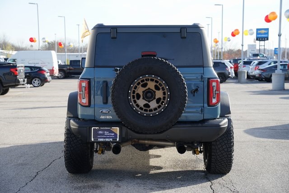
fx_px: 554
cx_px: 144
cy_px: 96
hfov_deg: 29.2
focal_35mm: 69
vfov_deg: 19.7
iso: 100
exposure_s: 1/125
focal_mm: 69
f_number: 7.1
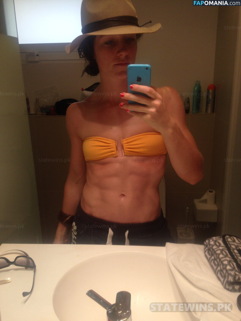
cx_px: 120
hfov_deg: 42.9
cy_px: 160
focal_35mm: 33
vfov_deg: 55.4
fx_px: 306
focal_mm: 4.12
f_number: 2.4
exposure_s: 1/33
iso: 64
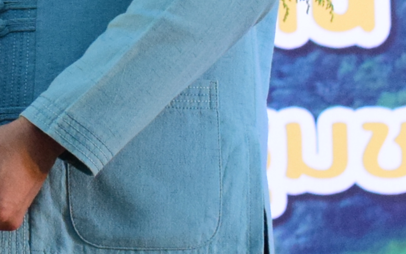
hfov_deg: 4.6
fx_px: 4902
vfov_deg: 2.9
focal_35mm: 443
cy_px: -338
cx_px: -631
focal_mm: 50
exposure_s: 1/250
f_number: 4.5
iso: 2000
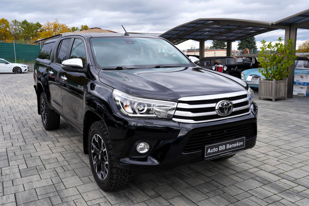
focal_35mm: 34
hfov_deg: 55.8
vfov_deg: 38.9
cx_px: 155
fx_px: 292
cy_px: 105
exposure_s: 1/125
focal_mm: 33
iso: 100
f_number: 5
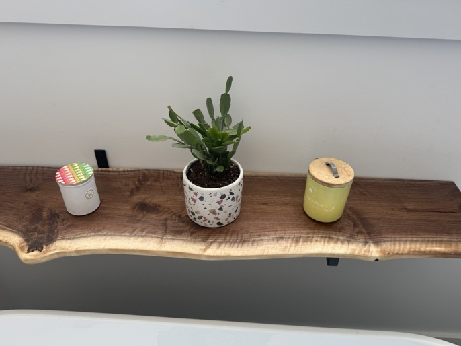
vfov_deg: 49.7
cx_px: 238
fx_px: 373
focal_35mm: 28
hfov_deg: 63.4
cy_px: 167
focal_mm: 6.76
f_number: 1.78
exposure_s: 1/121
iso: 50
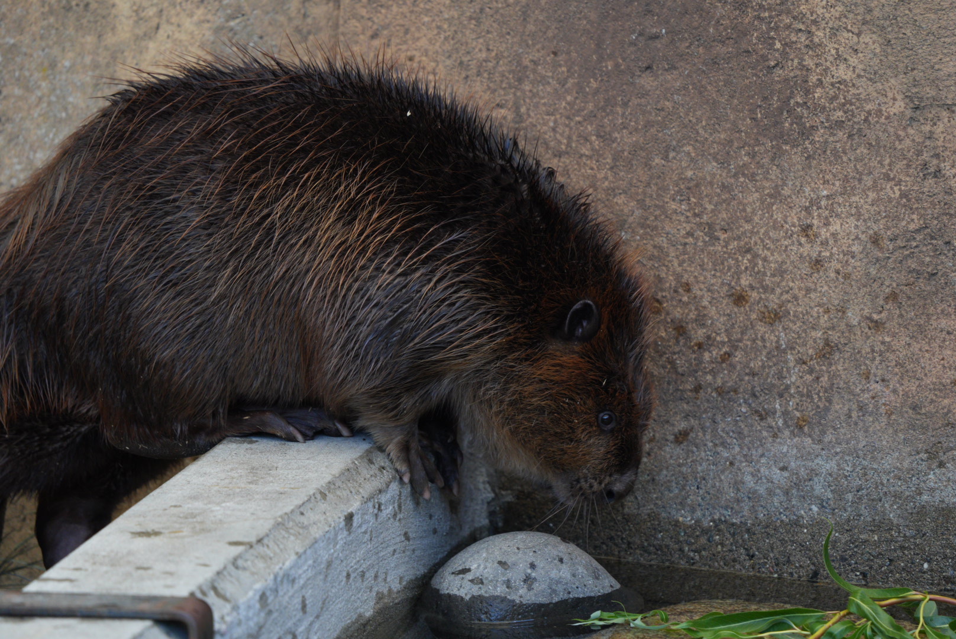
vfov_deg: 2.3
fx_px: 15944
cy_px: 320
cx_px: 478
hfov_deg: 3.4
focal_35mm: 600
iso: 1600
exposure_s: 1/400
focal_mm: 600
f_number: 6.3
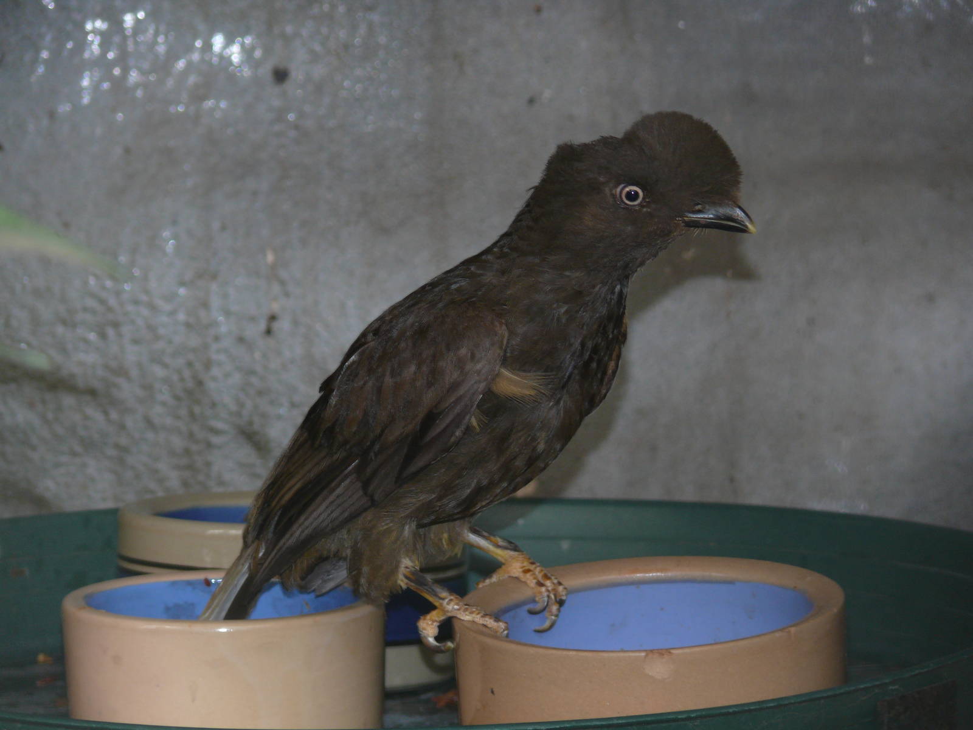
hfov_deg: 8.2
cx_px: 486
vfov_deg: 6.1
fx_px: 6802
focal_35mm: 242
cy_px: 365
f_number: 3.6
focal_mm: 51.3
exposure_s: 1/25
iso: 100
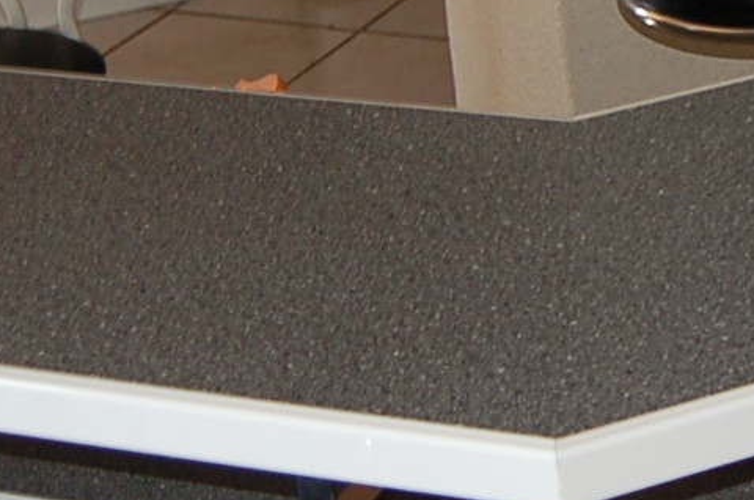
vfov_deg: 10.7
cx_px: 856
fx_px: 2655
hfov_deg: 15.7
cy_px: 30
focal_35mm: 127
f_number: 3.5
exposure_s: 1/60
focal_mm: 18
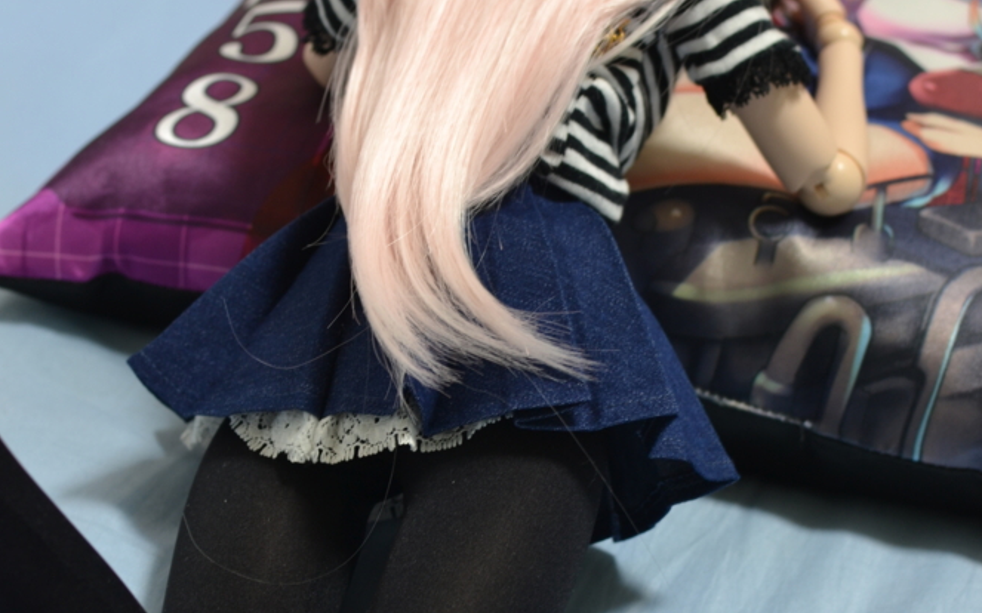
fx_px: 2161
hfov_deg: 25.6
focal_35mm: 81
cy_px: 305
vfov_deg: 16.1
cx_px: 491
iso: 200
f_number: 4
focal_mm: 35
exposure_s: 1/5
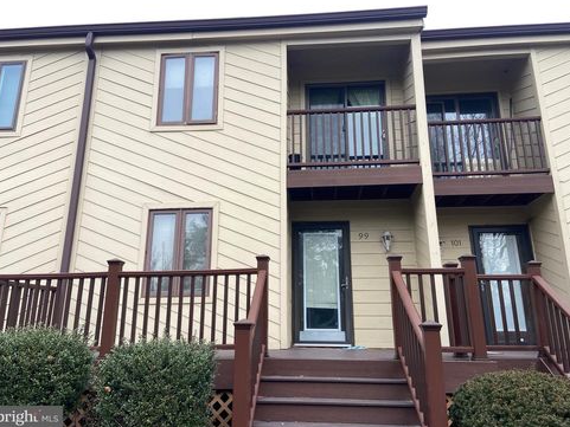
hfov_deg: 65.3
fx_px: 445
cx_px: 287
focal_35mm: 27
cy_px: 208
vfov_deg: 51.4
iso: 32
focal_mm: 4.25
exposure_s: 1/706
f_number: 1.8
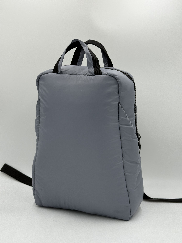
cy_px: 122
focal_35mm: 48
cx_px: 91
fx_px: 336
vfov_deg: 39.7
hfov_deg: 30.3
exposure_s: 1/762
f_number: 1.78
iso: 64
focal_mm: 6.76
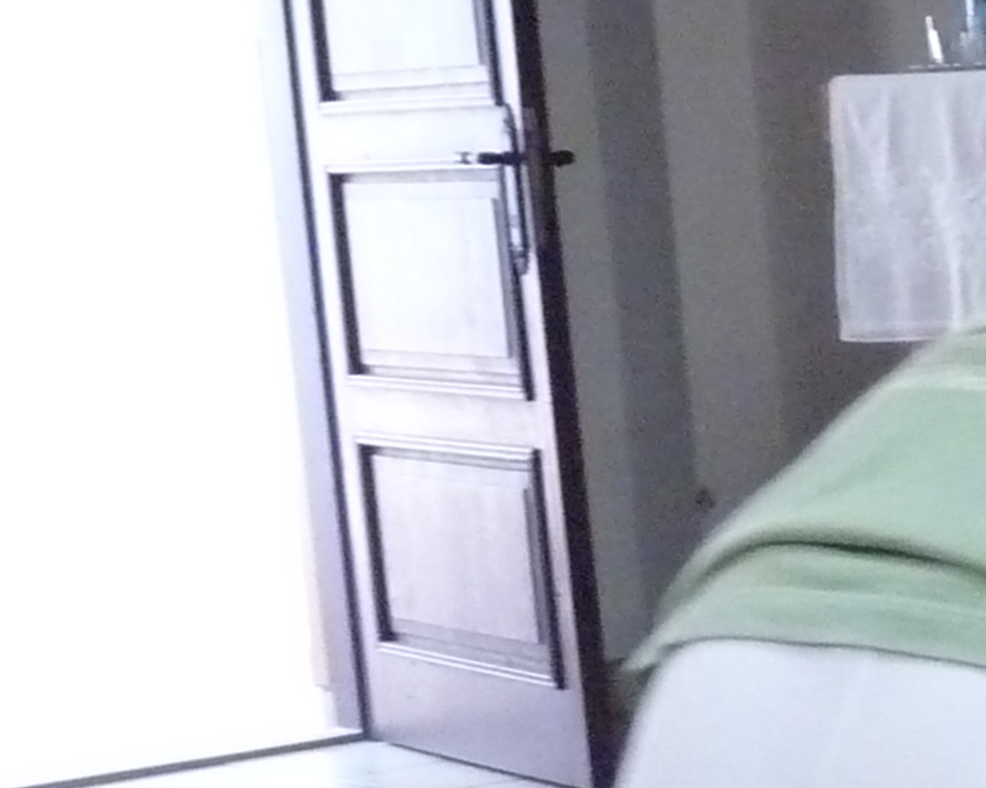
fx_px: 3588
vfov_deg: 12.4
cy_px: 828
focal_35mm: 123
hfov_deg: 12.9
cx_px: 2181
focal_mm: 4.8
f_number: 2.8
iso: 800
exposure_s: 1/40
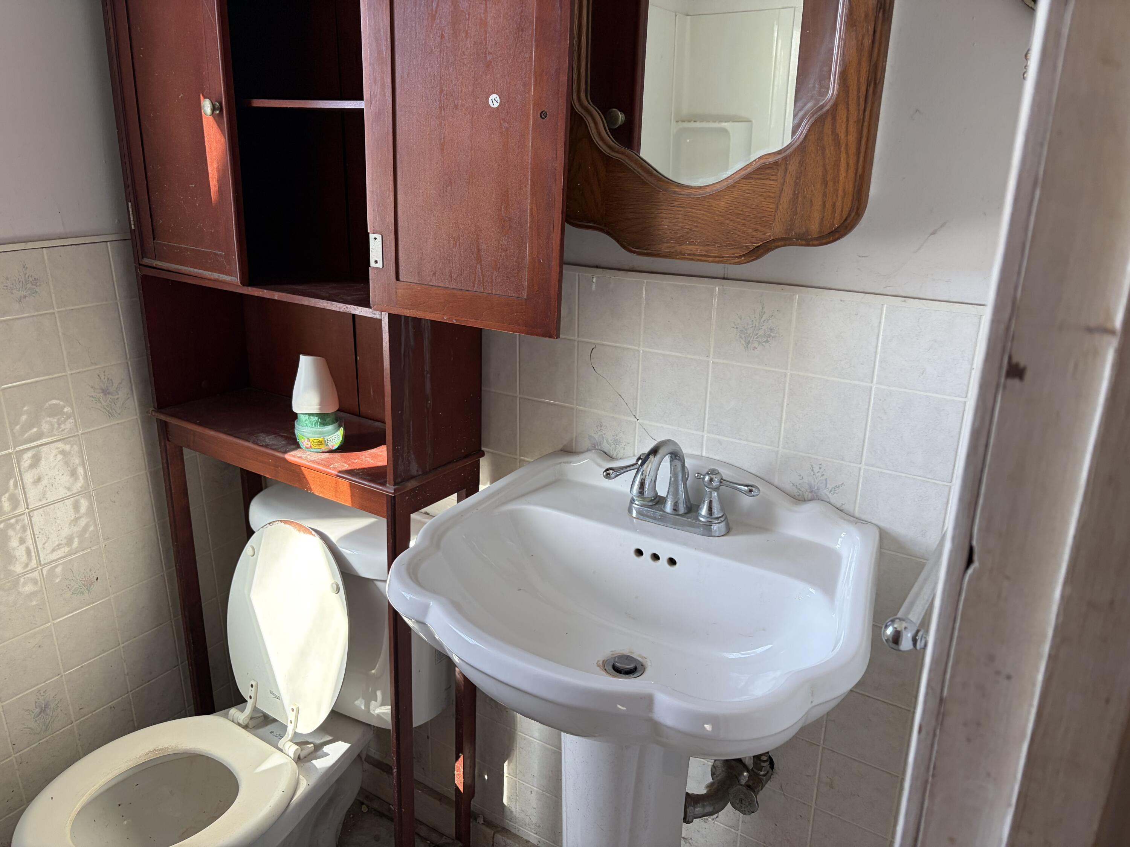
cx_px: 565
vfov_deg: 53.1
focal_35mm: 26
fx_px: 849
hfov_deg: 67.3
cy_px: 424
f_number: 1.6
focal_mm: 5.96
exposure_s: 1/86
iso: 125
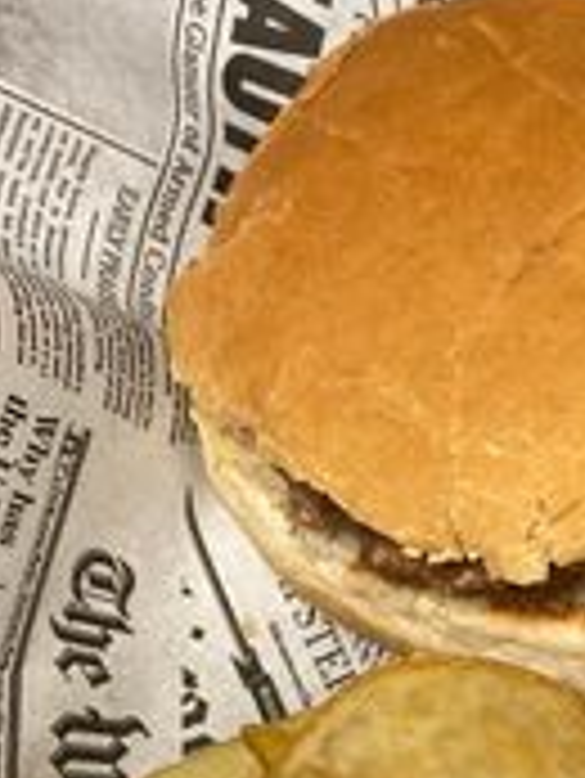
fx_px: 1440
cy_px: 769
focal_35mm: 64
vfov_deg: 28.5
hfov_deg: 21.8
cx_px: 630
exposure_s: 1/50
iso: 125
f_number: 1.8
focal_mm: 4.25
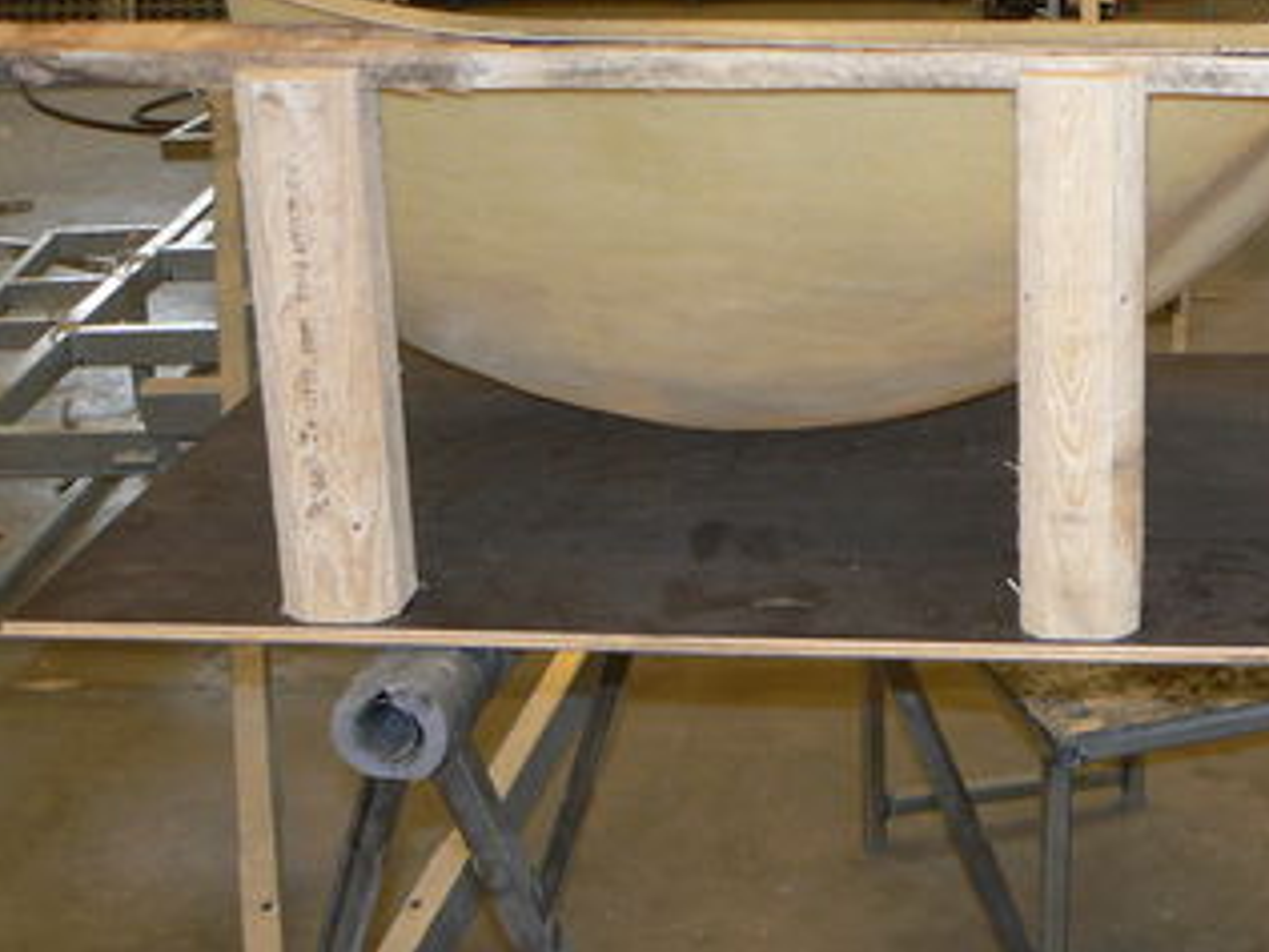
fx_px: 2676
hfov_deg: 25.8
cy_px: 378
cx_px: 1153
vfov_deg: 20.1
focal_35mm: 73
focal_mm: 6
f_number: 2.8
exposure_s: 1/30
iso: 100
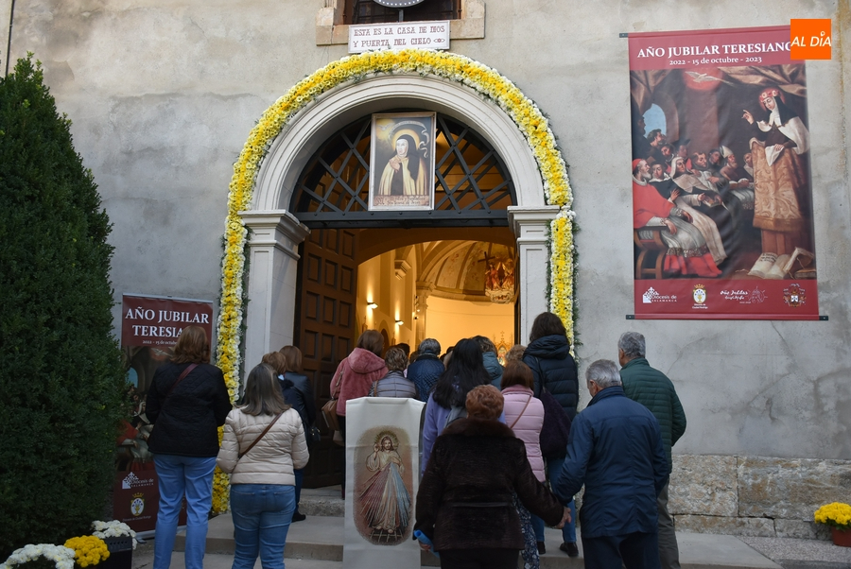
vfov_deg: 40.1
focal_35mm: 33
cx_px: 426
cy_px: 284
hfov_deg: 57.2
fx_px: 781
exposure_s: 1/60
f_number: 4
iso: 640
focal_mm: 22
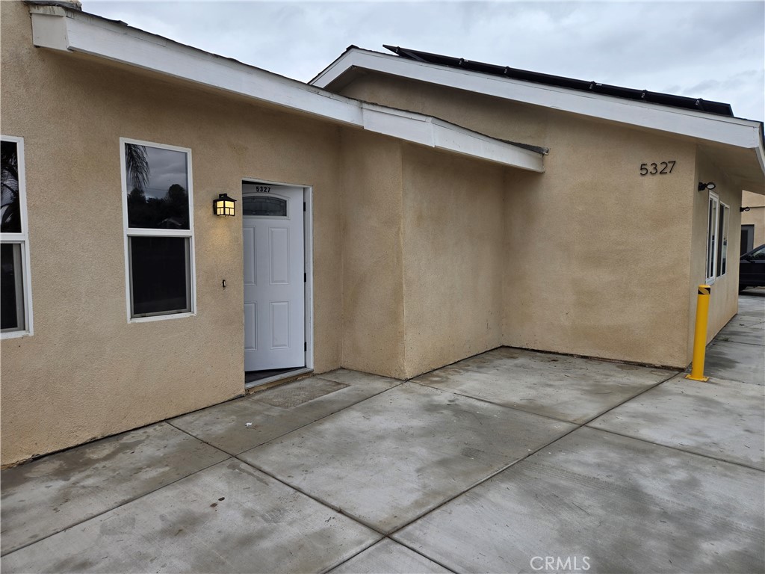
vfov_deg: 58.9
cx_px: 382
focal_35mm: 23
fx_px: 508
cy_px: 287
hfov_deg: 73.9
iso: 25
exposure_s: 1/628
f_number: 1.8
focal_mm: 5.4
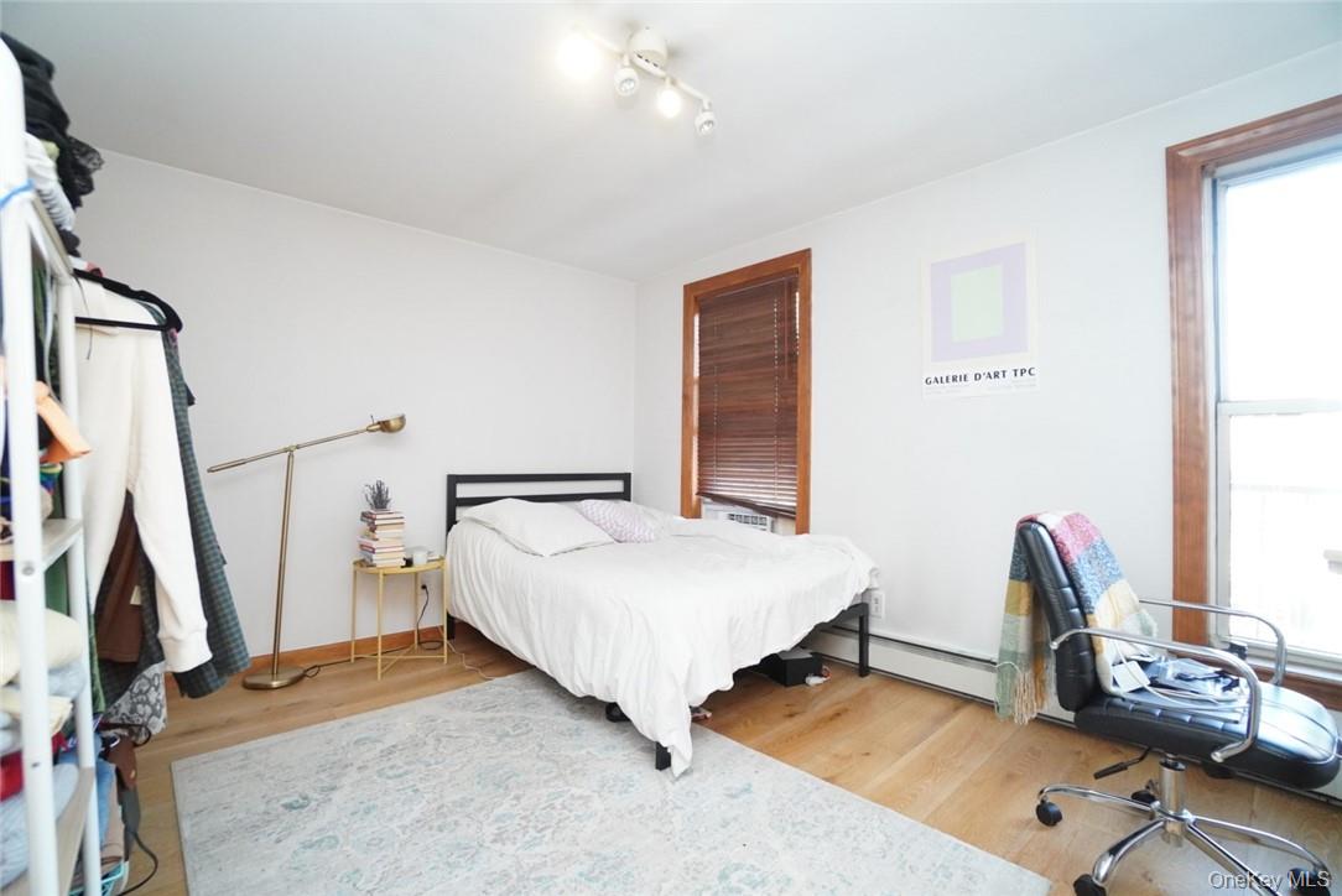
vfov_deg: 77.4
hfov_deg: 100.4
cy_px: 448
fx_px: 559
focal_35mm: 15
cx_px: 671
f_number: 4
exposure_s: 1/160
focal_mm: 10
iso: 3200
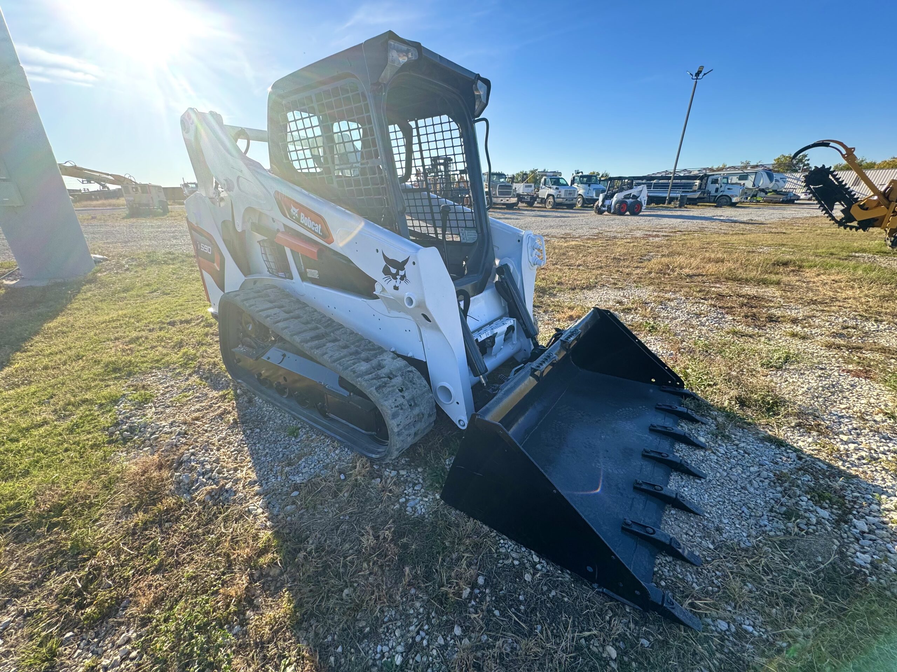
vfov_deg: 85.7
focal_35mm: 14
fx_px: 363
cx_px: 448
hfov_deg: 102.1
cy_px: 336
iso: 50
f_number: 2.2
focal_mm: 2.22
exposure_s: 1/646
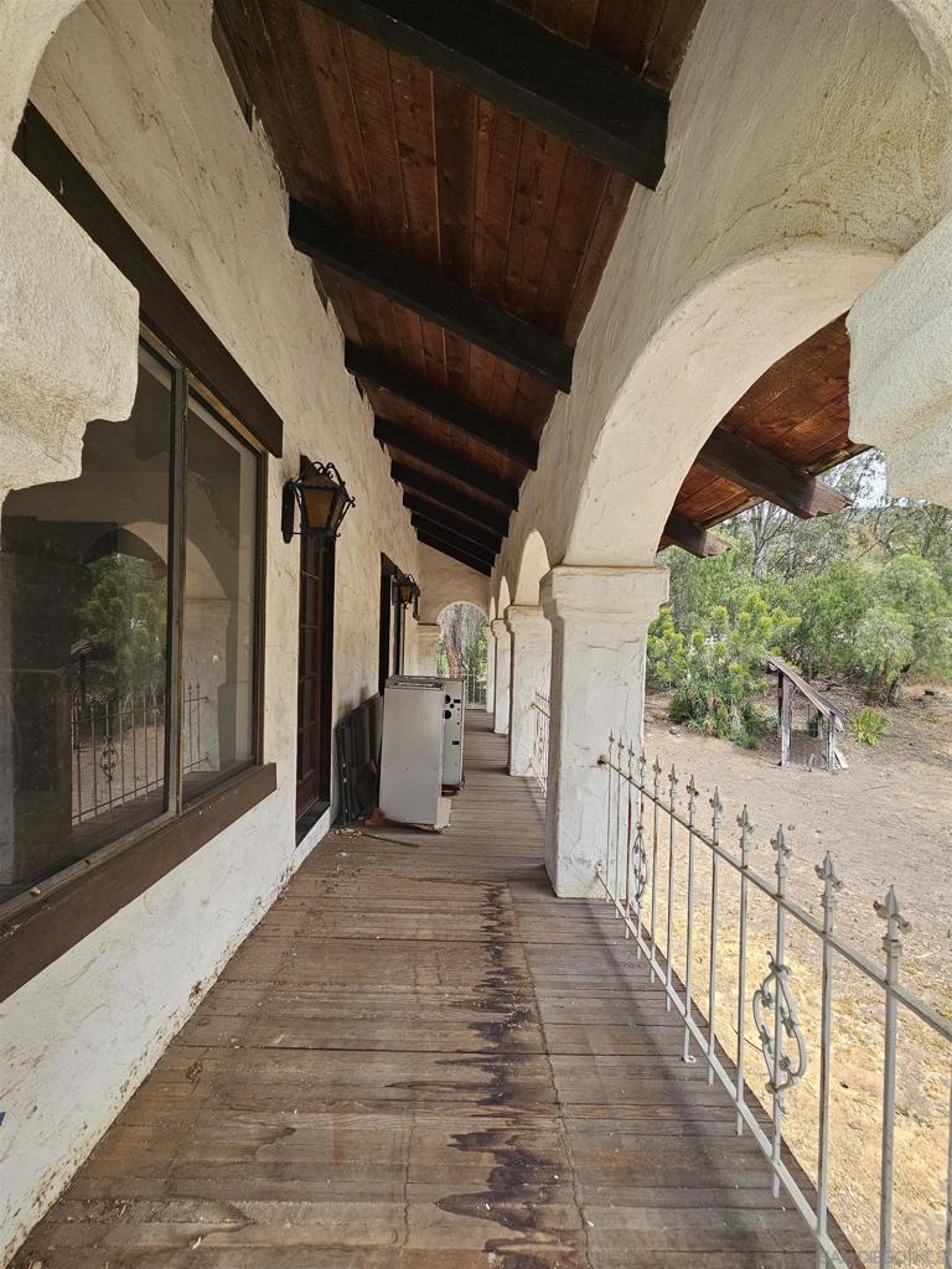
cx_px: 476
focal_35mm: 13
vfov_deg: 106.2
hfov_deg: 89.9
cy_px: 634
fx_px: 477
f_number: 2.2
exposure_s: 1/354
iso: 50
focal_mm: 2.2
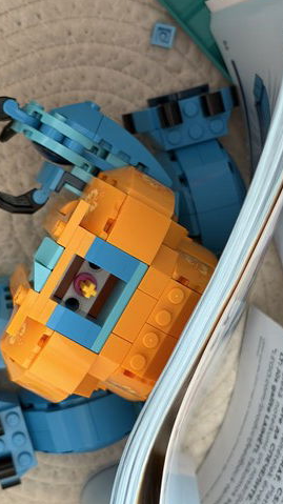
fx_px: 948
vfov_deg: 29.7
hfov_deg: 17.0
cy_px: 293
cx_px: 123
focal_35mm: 71
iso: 160
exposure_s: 1/40
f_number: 1.6
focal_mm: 5.96
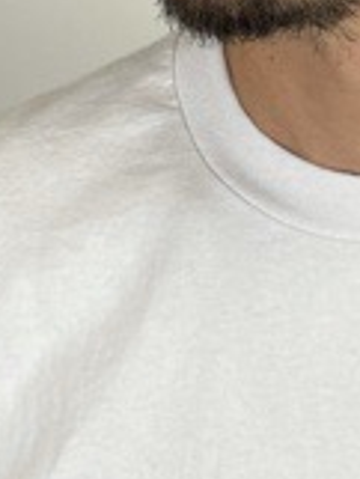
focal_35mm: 97
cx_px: 342
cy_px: -107
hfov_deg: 15.1
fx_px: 1343
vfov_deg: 19.0
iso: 40
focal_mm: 4.2
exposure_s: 1/120
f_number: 1.6
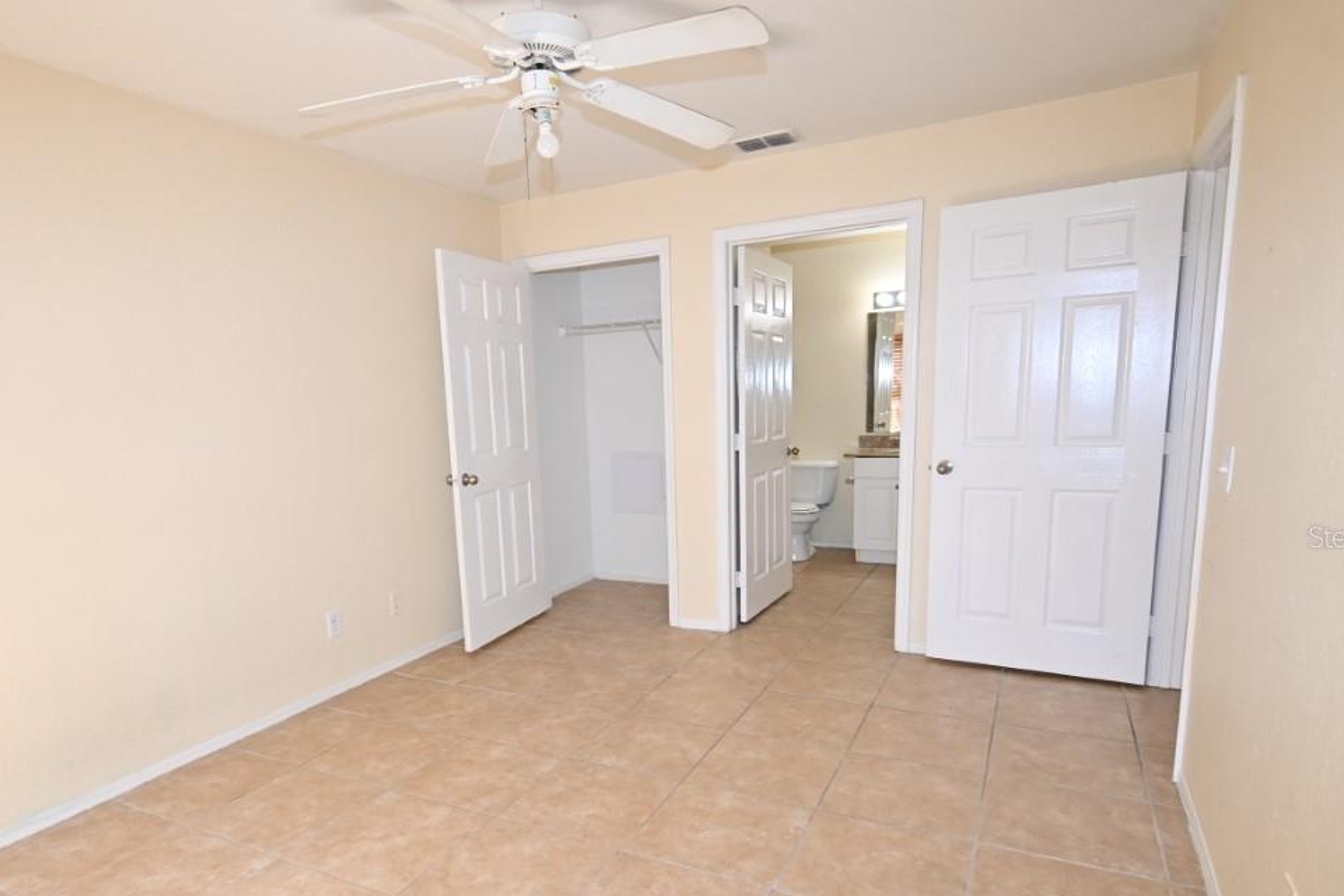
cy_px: 536
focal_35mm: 21
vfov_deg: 59.9
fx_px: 770
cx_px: 601
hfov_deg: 82.0
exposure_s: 1/60
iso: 500
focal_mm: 11
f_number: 4.8
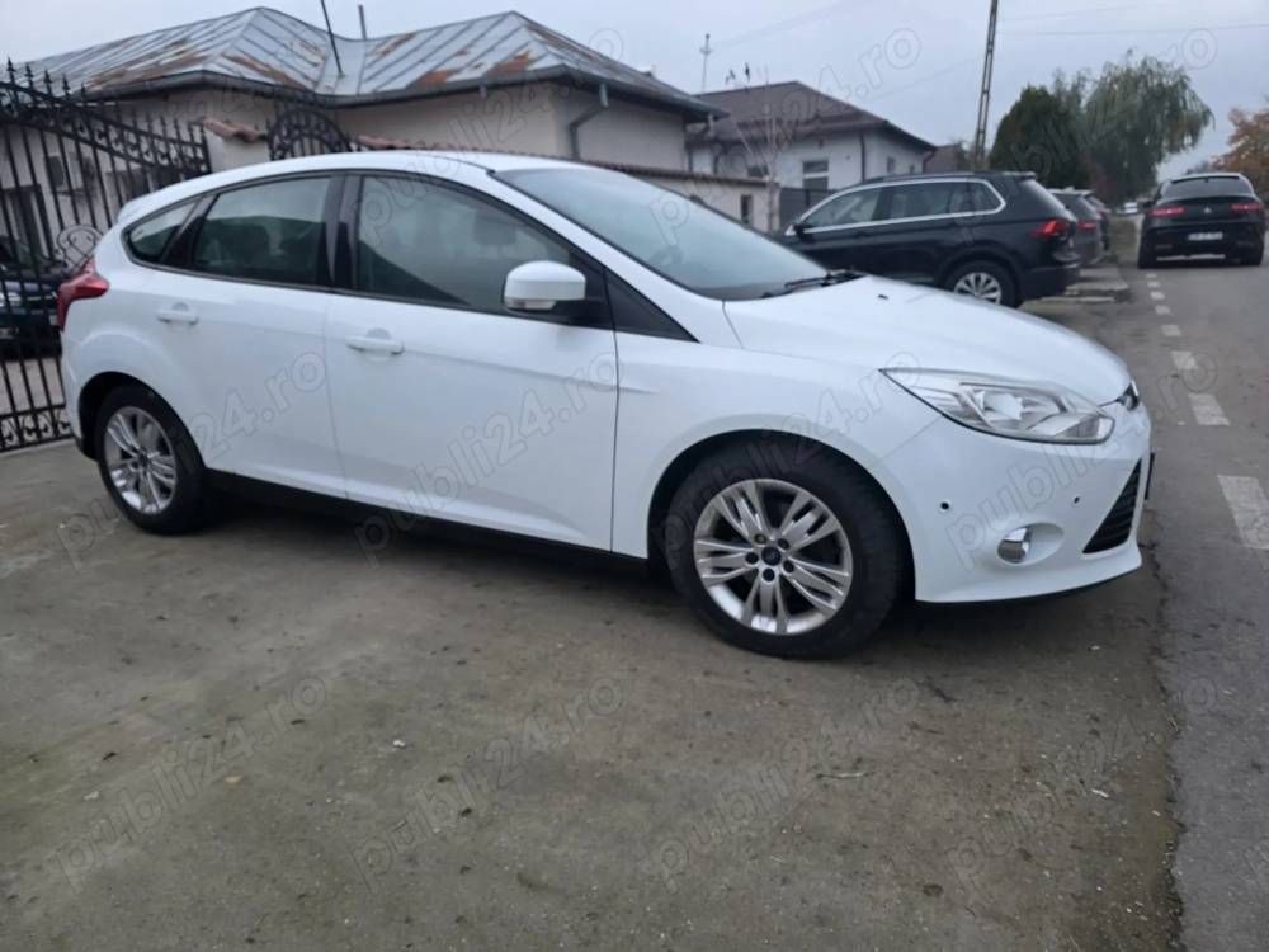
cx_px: 634
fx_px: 843
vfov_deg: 58.9
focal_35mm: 23
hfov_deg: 73.9
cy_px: 476
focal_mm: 6.3
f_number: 1.7
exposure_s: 1/100
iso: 400
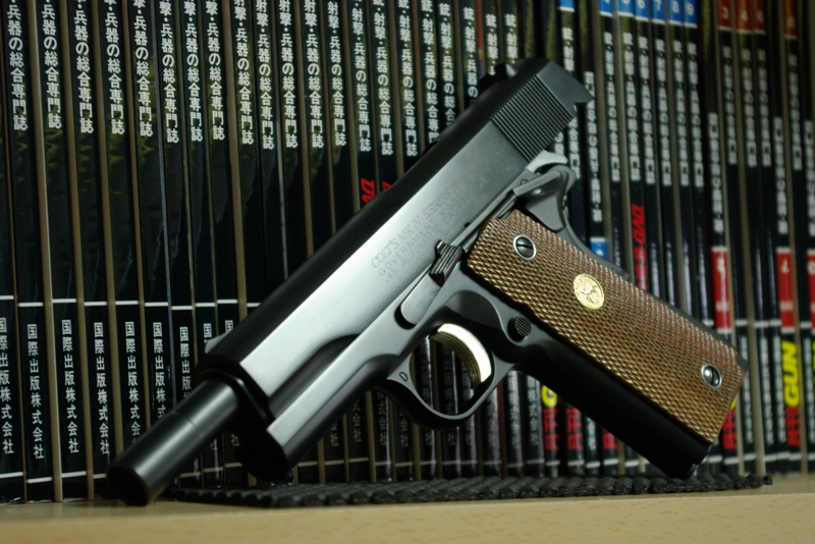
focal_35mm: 82
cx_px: 408
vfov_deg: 16.6
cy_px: 272
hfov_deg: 24.6
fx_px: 1868
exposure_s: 1/15
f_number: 5.6
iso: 400
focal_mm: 55
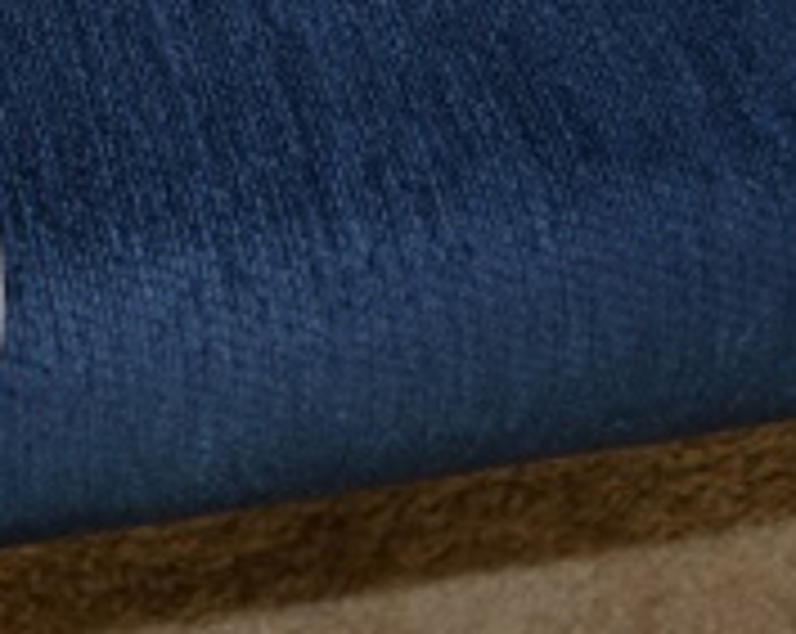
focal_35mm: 86
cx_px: -108
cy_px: -193
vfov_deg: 16.8
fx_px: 2023
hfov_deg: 21.0
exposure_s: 1/60
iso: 250
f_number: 3.5
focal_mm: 18
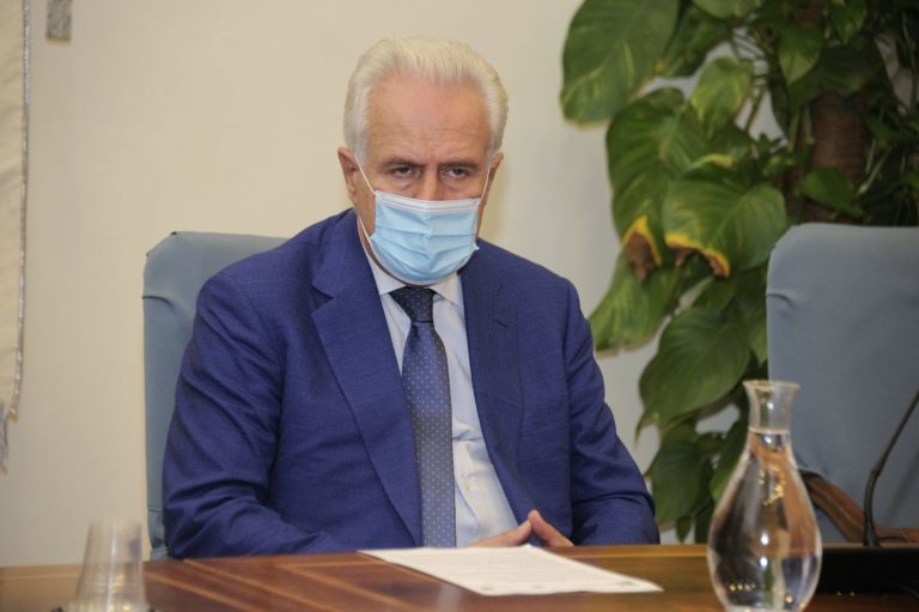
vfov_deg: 7.6
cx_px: 460
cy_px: 306
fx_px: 4592
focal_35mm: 180
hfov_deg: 11.4
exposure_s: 1/160
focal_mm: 180
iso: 800
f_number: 5.6
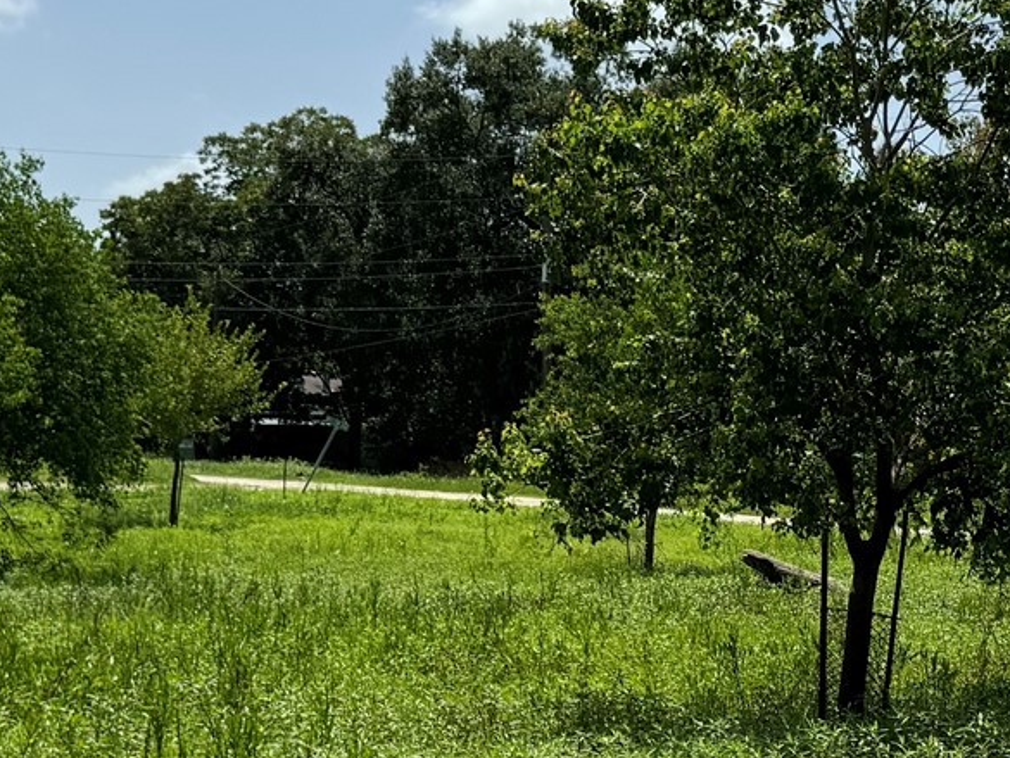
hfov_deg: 22.9
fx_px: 2451
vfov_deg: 17.5
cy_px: 497
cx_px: 837
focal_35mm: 84
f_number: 1.78
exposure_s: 1/5814
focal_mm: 6.76
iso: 80
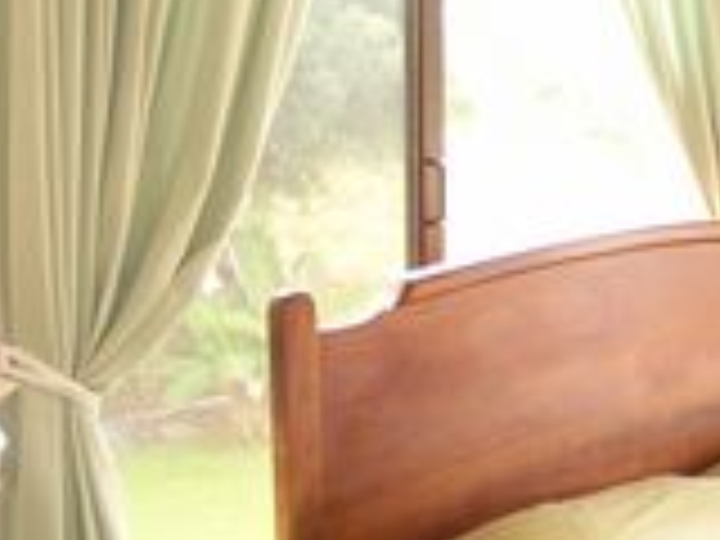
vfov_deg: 17.7
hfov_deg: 23.3
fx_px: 1726
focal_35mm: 83
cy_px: 369
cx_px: 562
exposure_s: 1/32.5
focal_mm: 6
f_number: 2.7
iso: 140
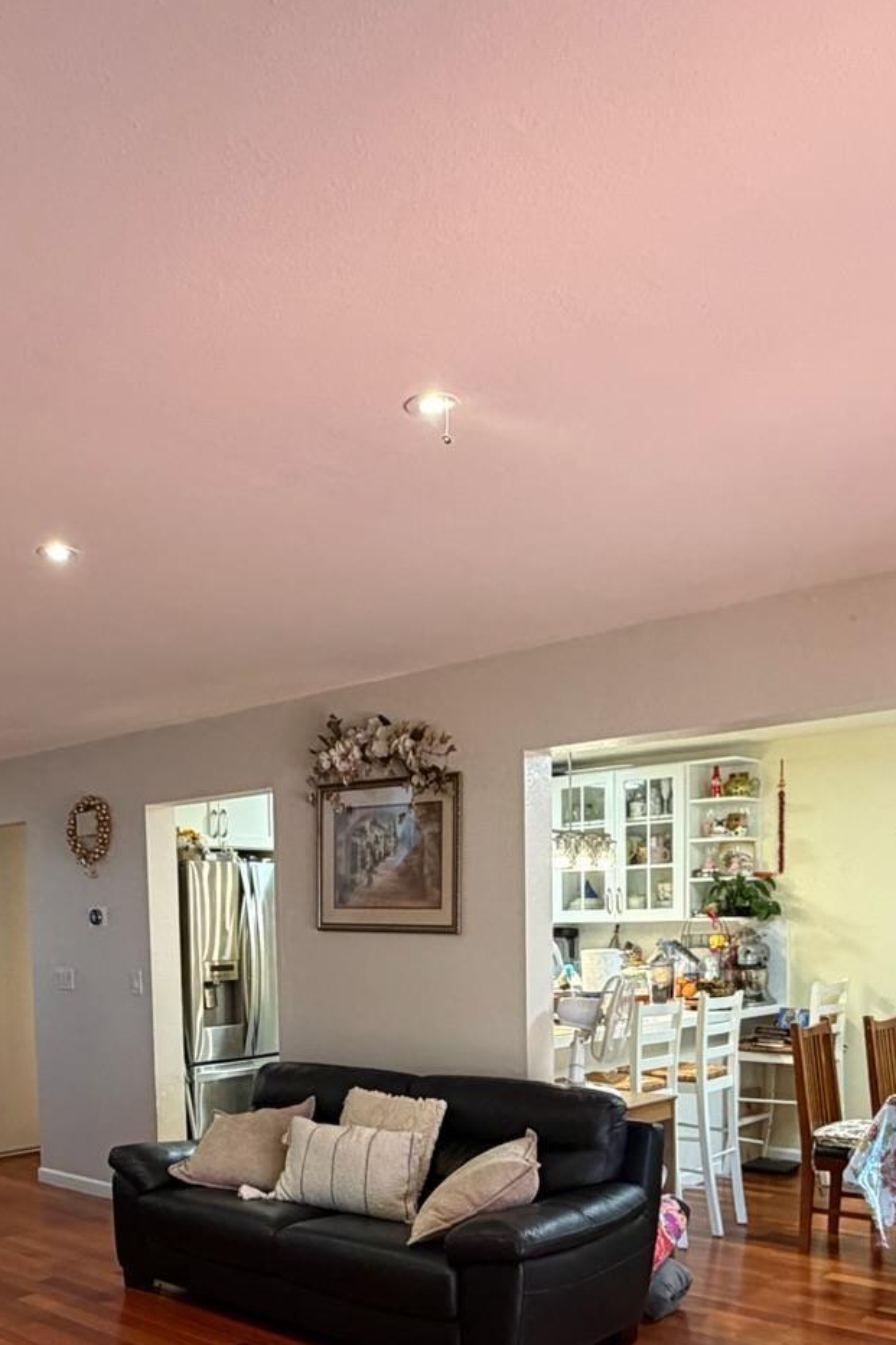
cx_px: 352
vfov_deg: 55.9
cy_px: 1006
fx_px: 1195
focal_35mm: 32
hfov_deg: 40.9
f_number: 2.2
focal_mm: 2.22
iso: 400
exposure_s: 1/60
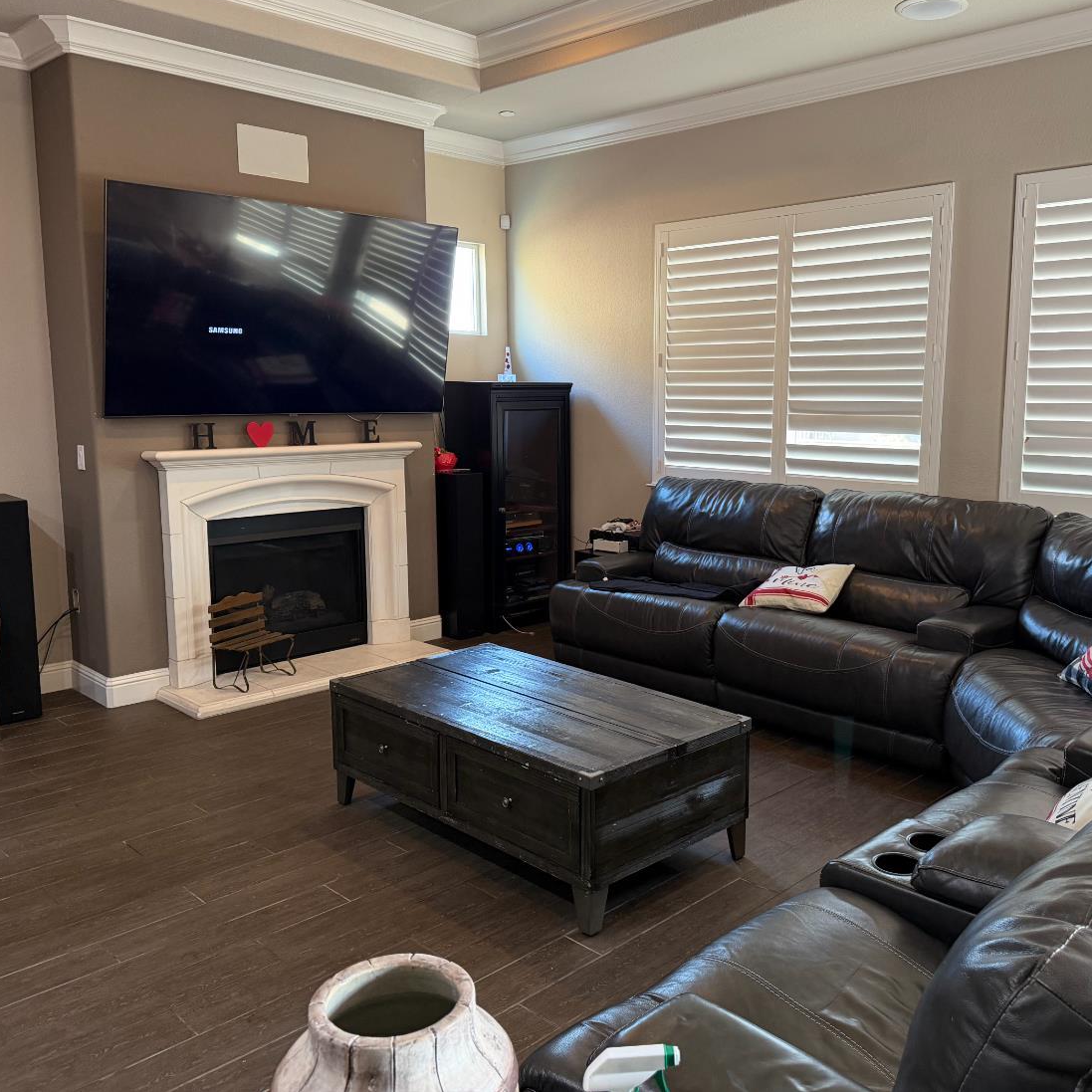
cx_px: 645
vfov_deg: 55.6
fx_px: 1035
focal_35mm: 29
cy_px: 533
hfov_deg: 55.3
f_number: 1.78
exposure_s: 1/60
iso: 320
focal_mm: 6.76
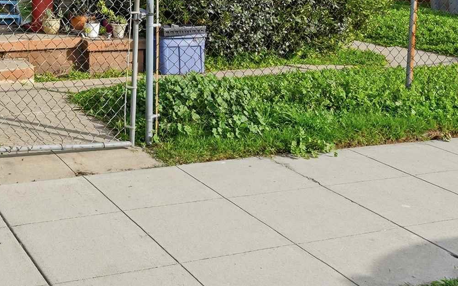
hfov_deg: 34.1
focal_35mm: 55
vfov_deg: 21.6
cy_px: -76
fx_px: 681
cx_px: 8
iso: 100
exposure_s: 1/1600
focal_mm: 17.5
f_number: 8
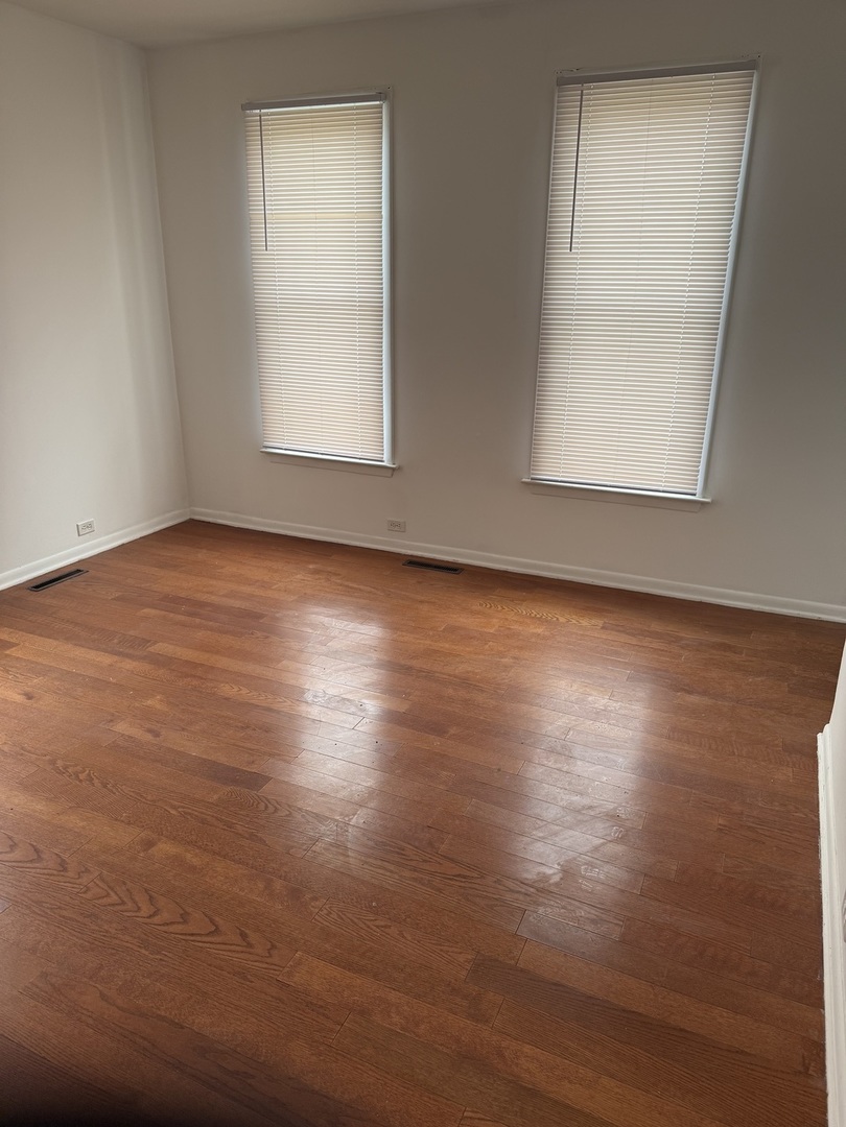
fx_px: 782
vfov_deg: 71.6
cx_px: 423
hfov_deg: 56.8
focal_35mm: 24
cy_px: 564
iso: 125
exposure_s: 1/121
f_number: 1.78
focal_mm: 6.76
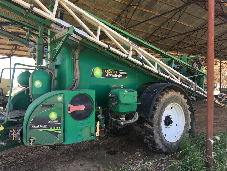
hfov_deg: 61.7
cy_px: 86
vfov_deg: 48.2
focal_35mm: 29
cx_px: 114
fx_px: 190
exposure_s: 1/116
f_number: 2.2
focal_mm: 4.15
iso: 25
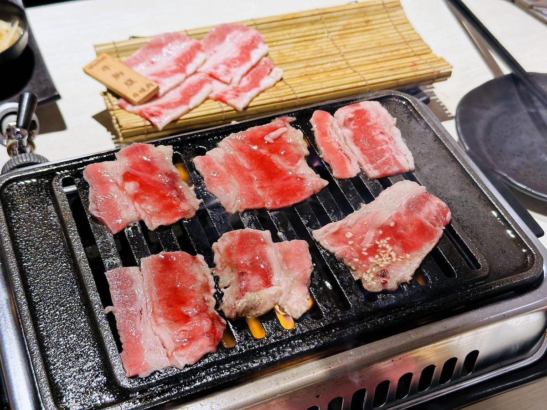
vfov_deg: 30.3
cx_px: 274
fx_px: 758
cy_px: 205
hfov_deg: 39.7
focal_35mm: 48
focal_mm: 6.86
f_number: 1.78
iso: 100
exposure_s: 1/60
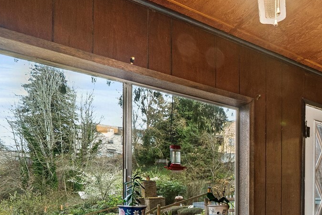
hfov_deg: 53.2
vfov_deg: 38.5
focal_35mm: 30
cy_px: 217
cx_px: 297
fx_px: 268
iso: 1000
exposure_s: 1
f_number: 10
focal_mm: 12
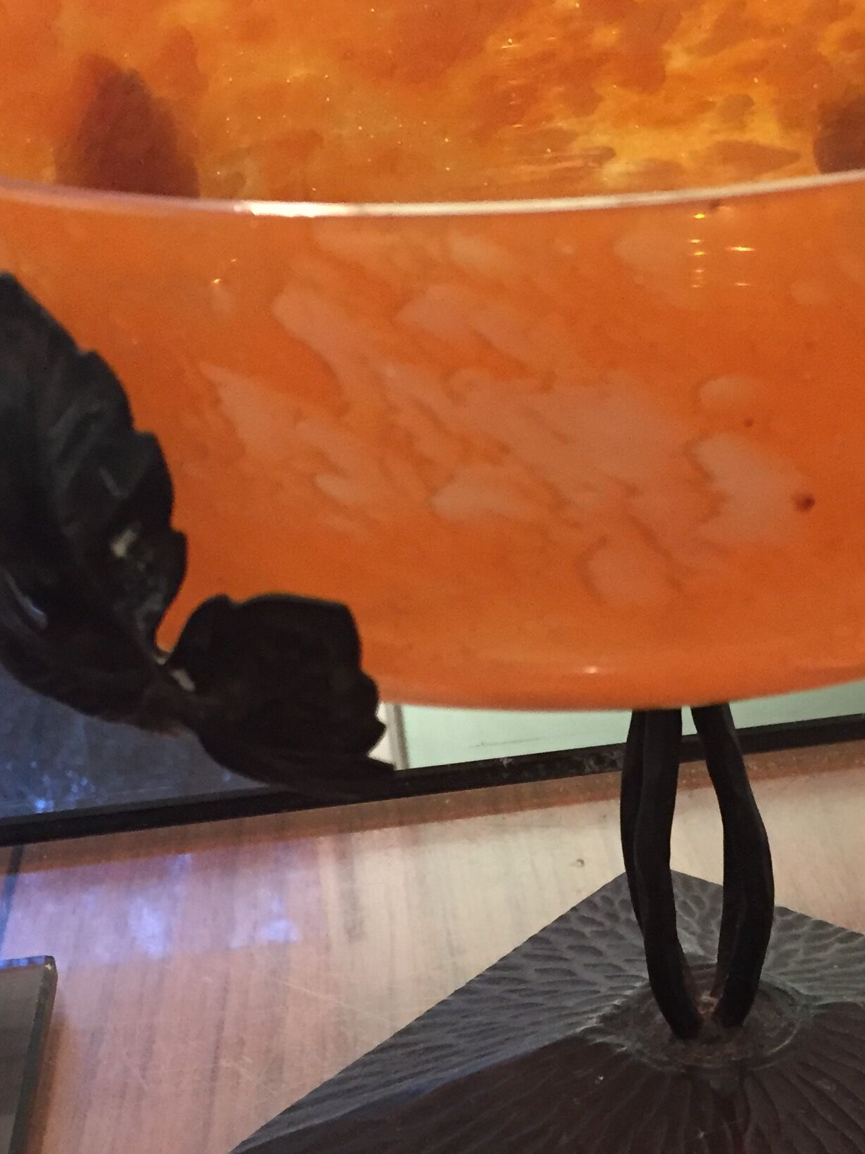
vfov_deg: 32.6
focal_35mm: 58
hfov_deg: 24.9
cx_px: 661
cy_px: 857
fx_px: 1932
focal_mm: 4.15
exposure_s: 1/17
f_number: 2.2
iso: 250
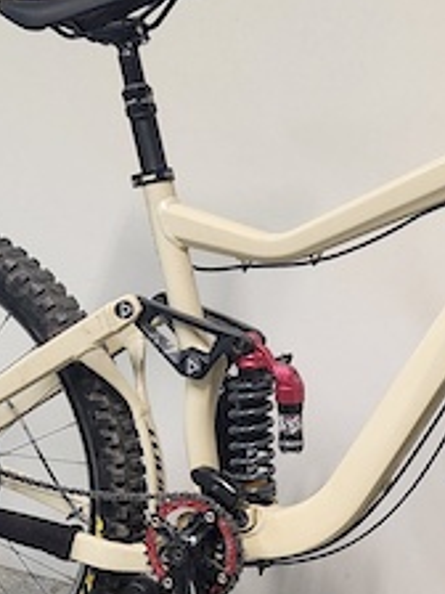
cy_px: 485
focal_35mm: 82
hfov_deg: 17.6
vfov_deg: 23.4
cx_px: 437
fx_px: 1406
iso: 400
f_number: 1.8
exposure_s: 1/120
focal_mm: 5.4
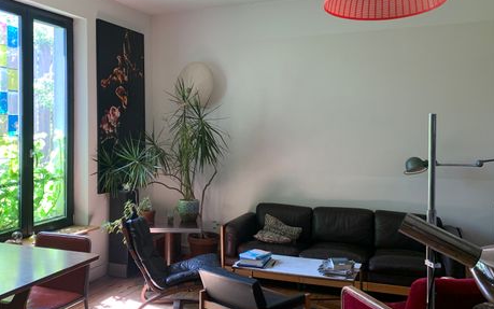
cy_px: 131
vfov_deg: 35.3
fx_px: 485
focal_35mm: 36
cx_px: 200
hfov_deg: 53.7
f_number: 1.8
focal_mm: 4.25
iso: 100
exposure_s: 1/99
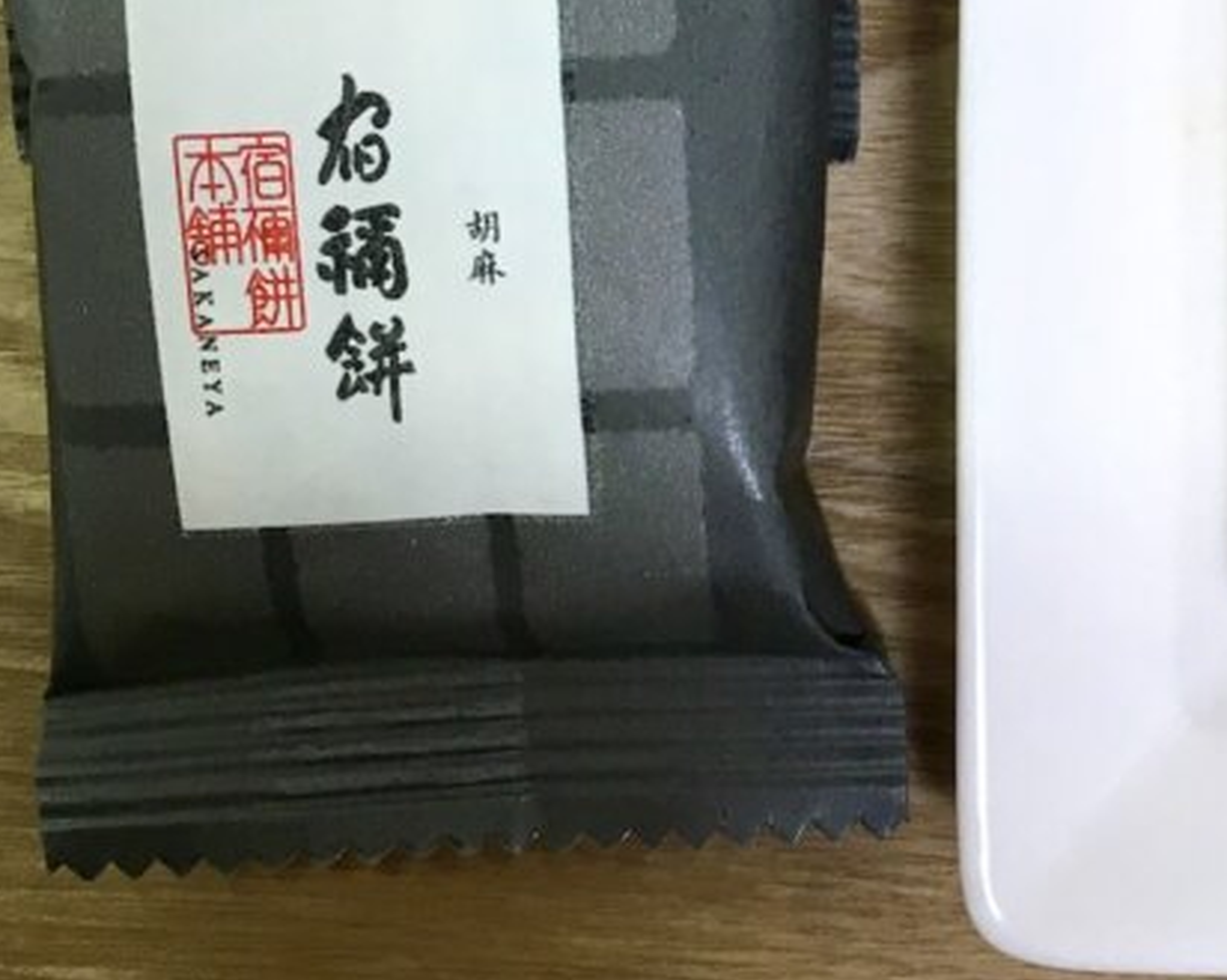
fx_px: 1996
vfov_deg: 27.3
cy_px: 265
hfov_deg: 32.0
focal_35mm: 55
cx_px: 1167
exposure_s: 1/30
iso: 32
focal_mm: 4.15
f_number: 2.2
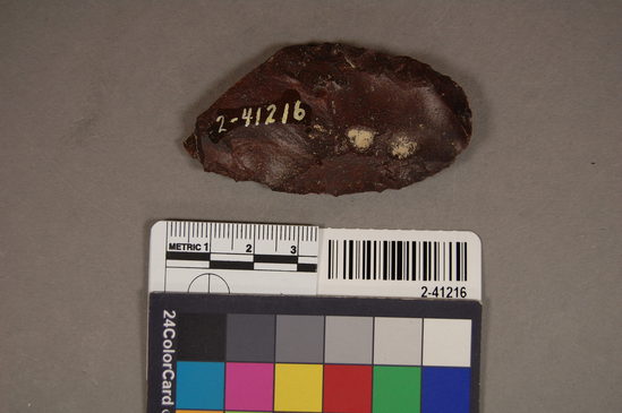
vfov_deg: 18.1
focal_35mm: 75
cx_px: 311
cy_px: 206
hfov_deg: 27.0
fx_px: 1295
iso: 200
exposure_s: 1/125
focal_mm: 50
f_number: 5.6
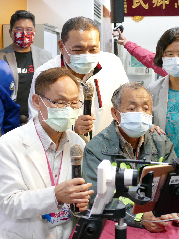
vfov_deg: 27.4
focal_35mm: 71
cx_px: 115
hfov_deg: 20.7
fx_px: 489
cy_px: 120
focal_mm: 17.83
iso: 1000
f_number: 3.3
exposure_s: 1/80
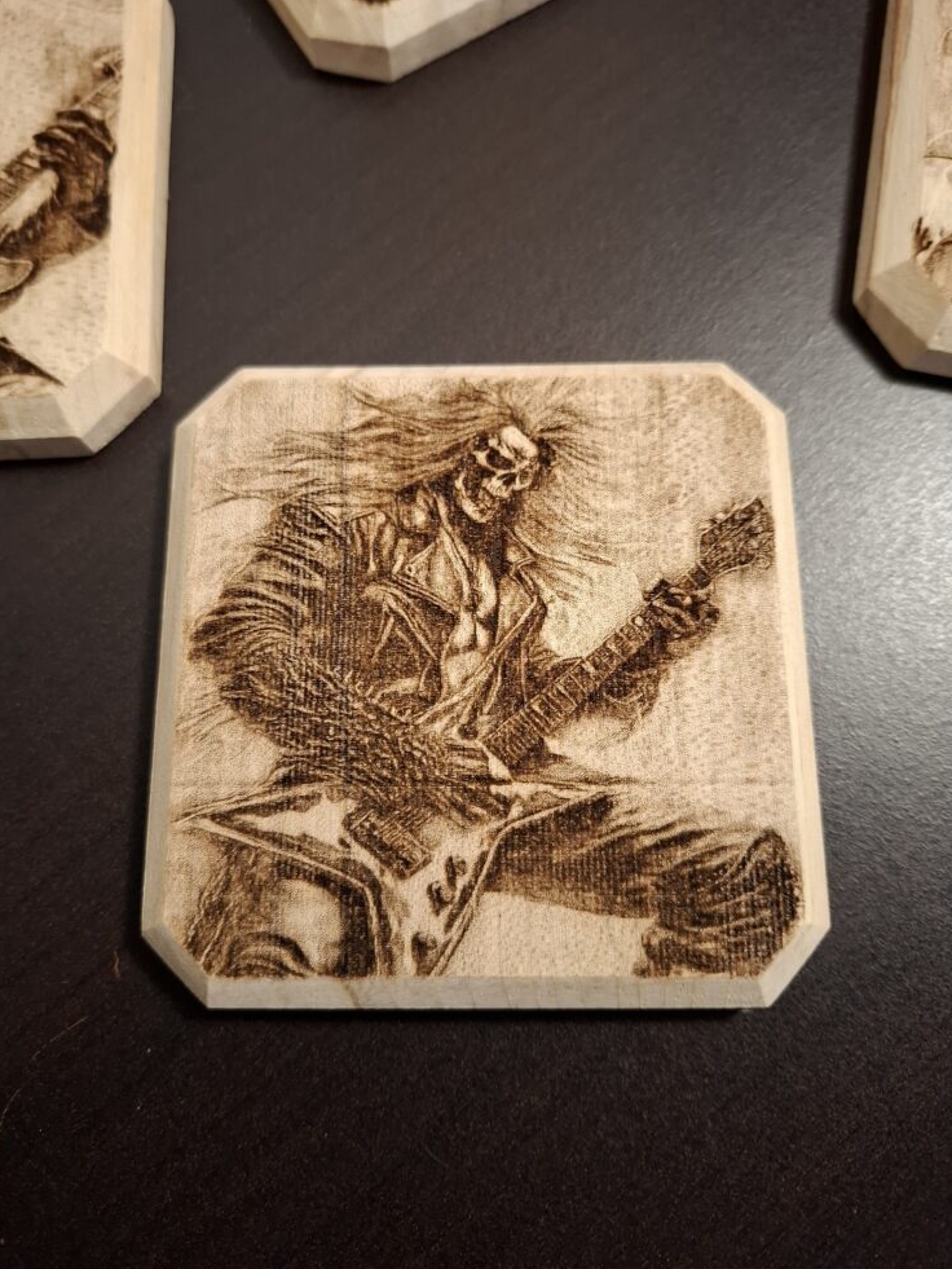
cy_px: 612
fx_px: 880
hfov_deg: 56.8
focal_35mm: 24
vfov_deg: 71.6
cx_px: 472
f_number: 1.8
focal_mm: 5.54
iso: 320
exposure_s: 1/50
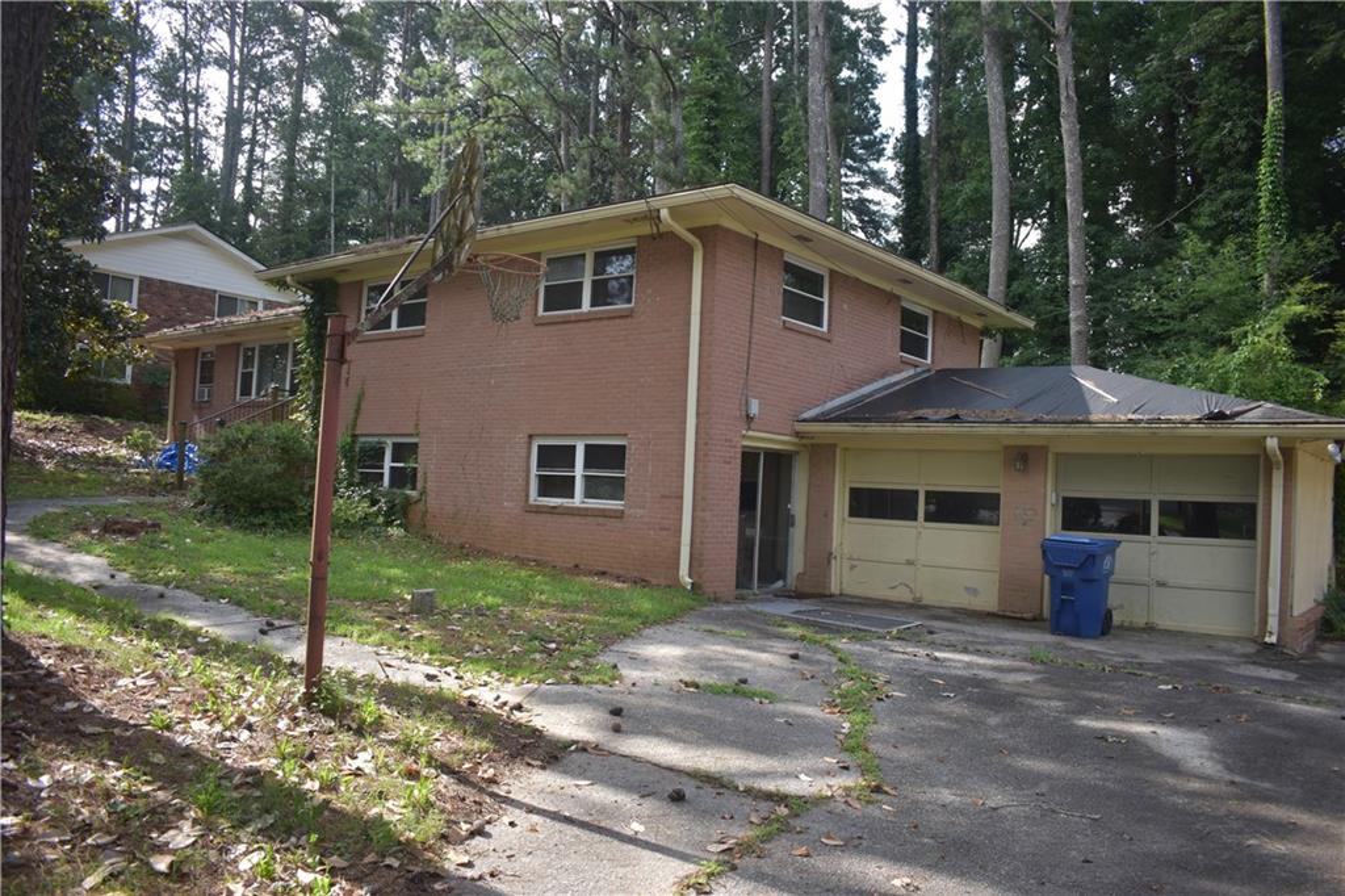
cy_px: 448
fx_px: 1008
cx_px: 672
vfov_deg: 47.9
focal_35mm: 27
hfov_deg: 67.4
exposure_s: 1/400
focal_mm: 18
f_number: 3.5
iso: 200
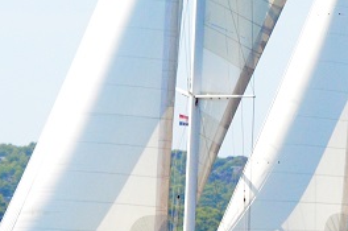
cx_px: 187
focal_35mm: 1108
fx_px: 10690
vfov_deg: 1.2
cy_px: 9
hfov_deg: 1.9
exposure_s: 1/8000
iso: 2500
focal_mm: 195
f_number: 5.3
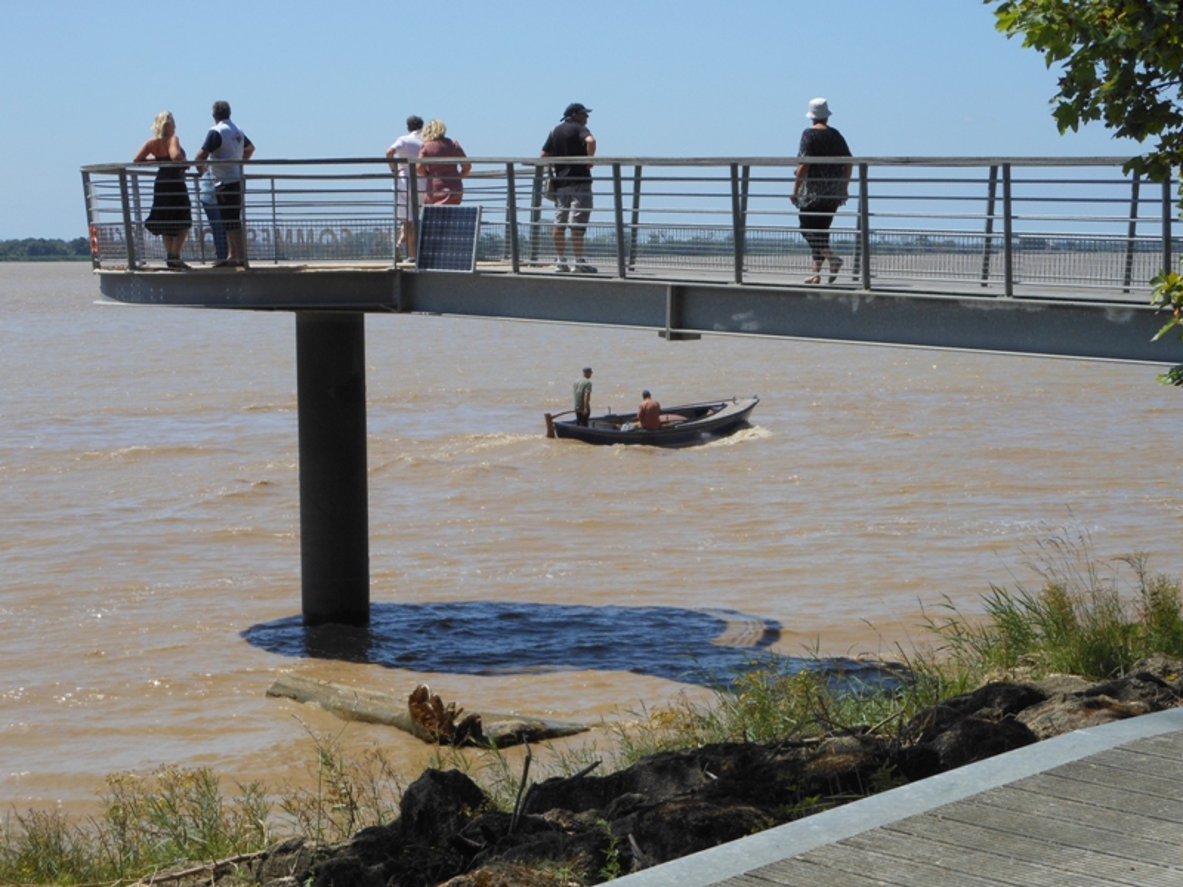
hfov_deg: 25.7
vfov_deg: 19.4
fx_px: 2597
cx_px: 592
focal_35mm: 76
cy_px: 444
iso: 80
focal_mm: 13.6
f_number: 4.4
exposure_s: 1/800
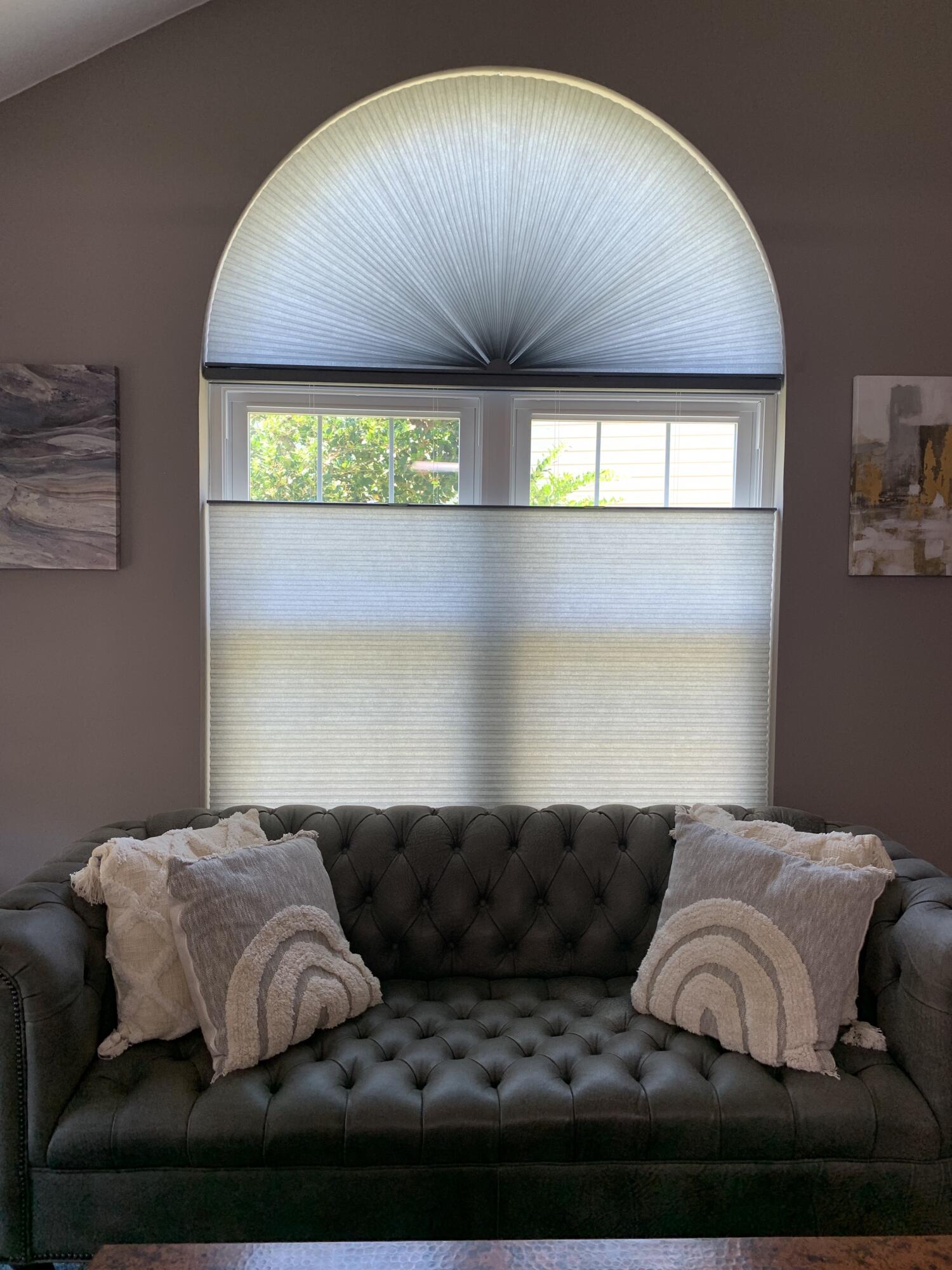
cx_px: 476
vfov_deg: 67.3
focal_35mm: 26
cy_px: 635
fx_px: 953
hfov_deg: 53.1
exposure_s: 1/60
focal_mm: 4.25
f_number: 1.8
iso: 50
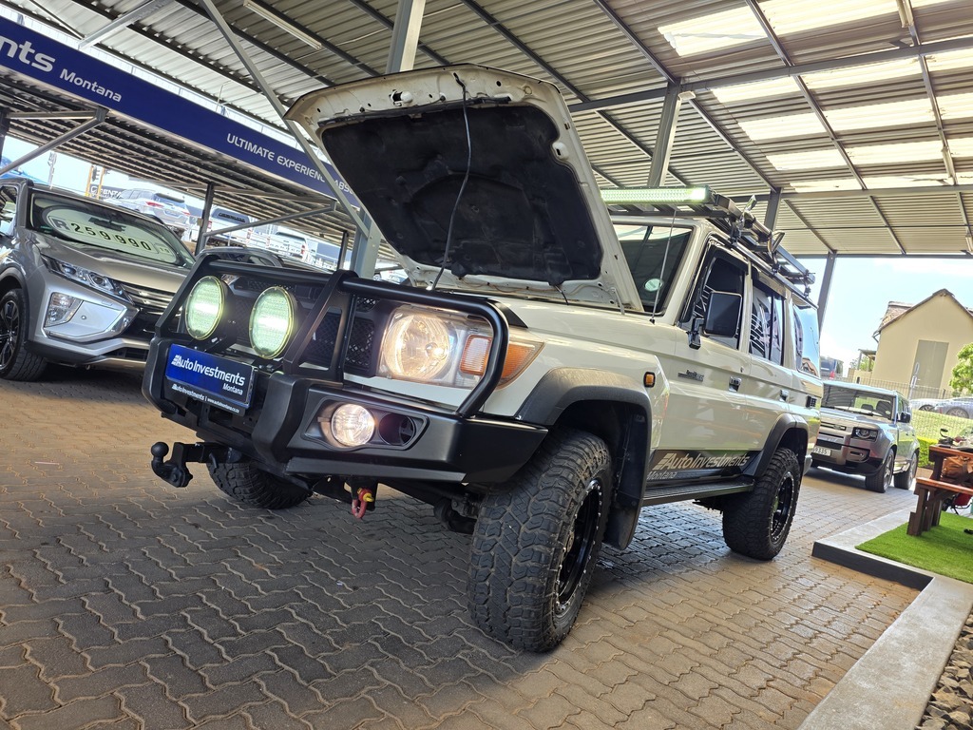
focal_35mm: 23
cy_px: 365
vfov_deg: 58.9
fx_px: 646
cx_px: 486
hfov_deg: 73.9
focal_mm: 6.25
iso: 40
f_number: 1.7
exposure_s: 1/180
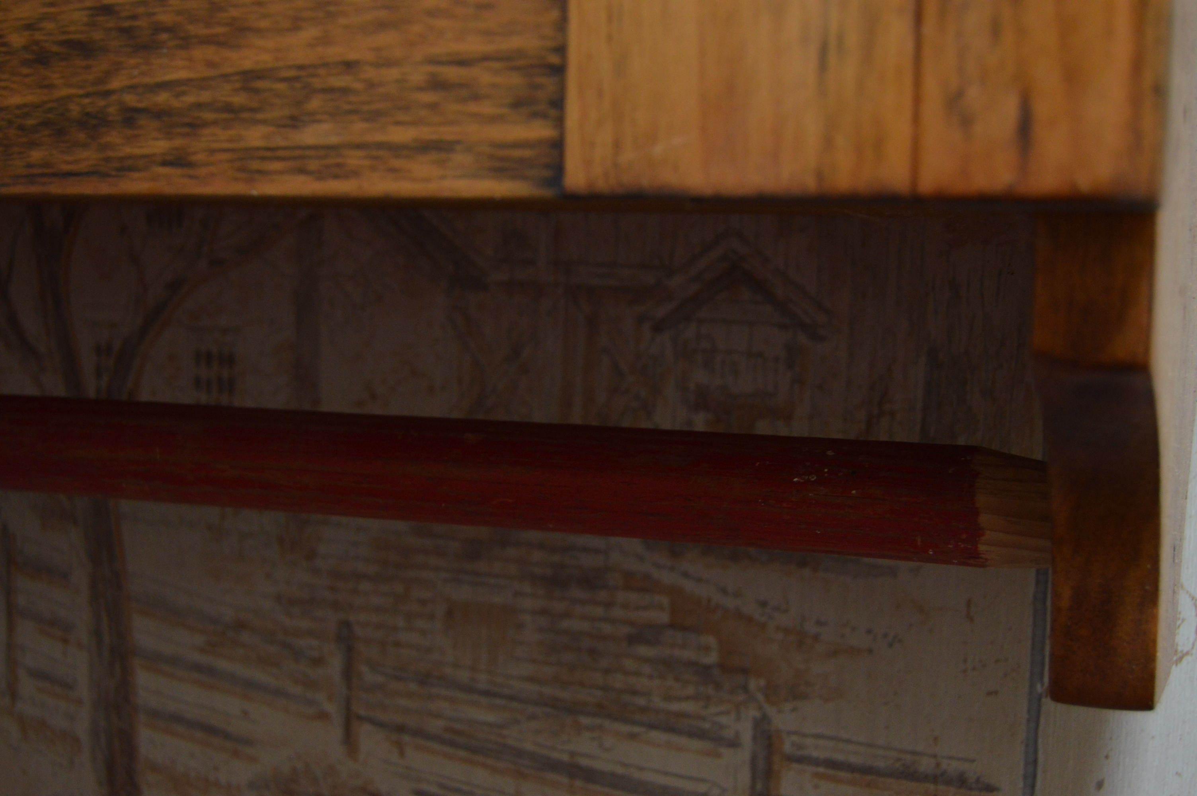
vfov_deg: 25.7
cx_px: 598
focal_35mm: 52
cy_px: 398
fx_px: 1744
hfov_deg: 37.9
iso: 800
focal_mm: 35
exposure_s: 1/80
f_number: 5
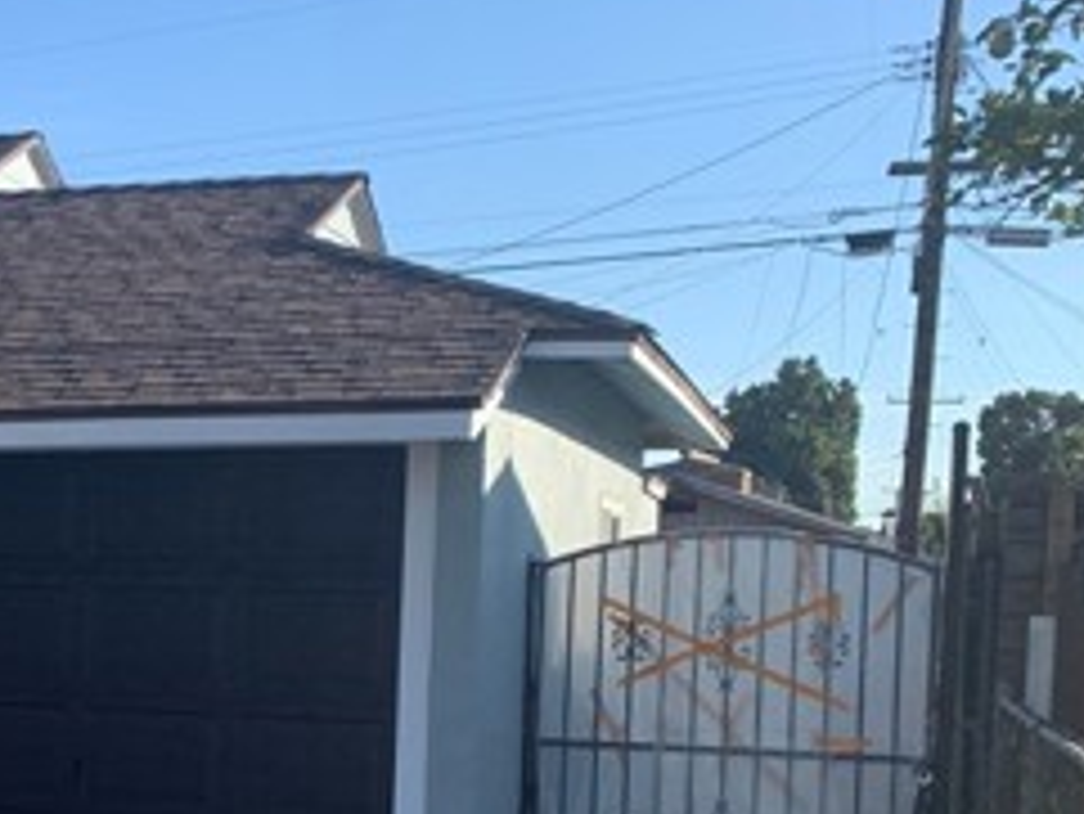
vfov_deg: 20.9
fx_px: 2162
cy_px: 724
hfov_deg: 24.4
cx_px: -342
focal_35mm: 69
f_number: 1.8
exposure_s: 1/1205
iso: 25
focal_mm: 4.25
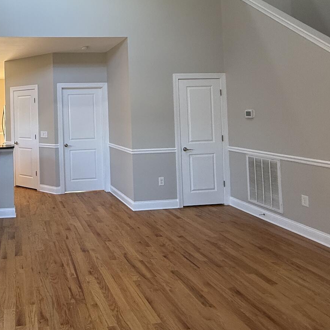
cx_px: 46
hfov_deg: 51.9
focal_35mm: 28
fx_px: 302
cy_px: 106
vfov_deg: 55.9
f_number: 2.2
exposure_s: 1/120
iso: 200
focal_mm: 2.22
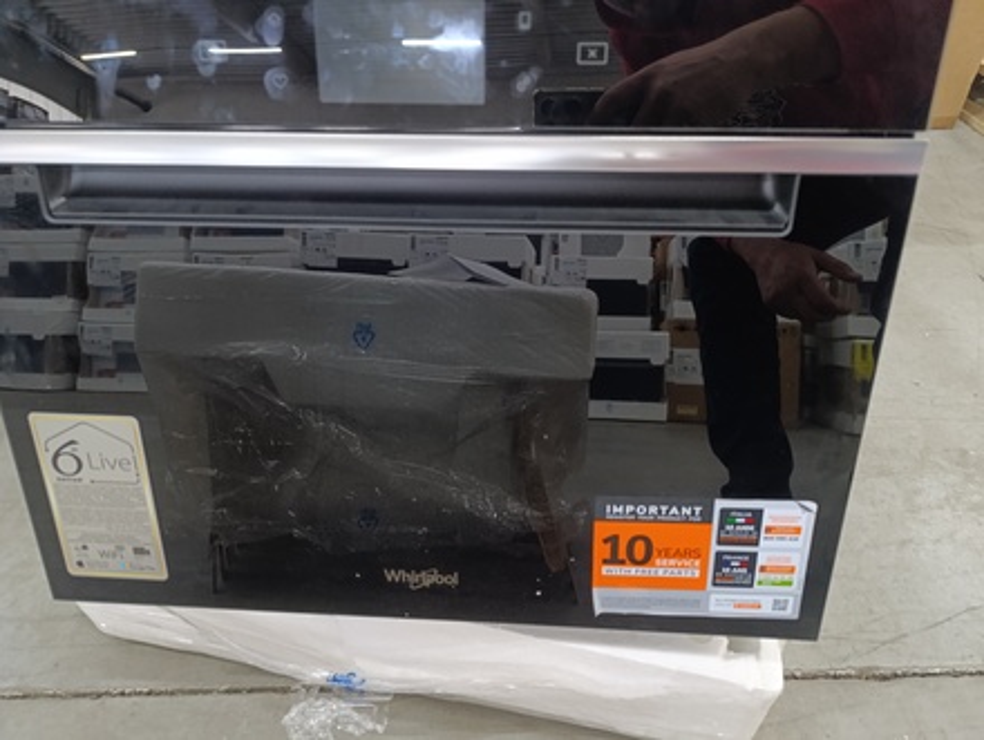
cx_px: 492
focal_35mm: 23
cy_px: 370
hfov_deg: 73.9
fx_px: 655
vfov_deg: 59.0
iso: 1000
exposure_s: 1/25
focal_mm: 6.14
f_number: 1.6
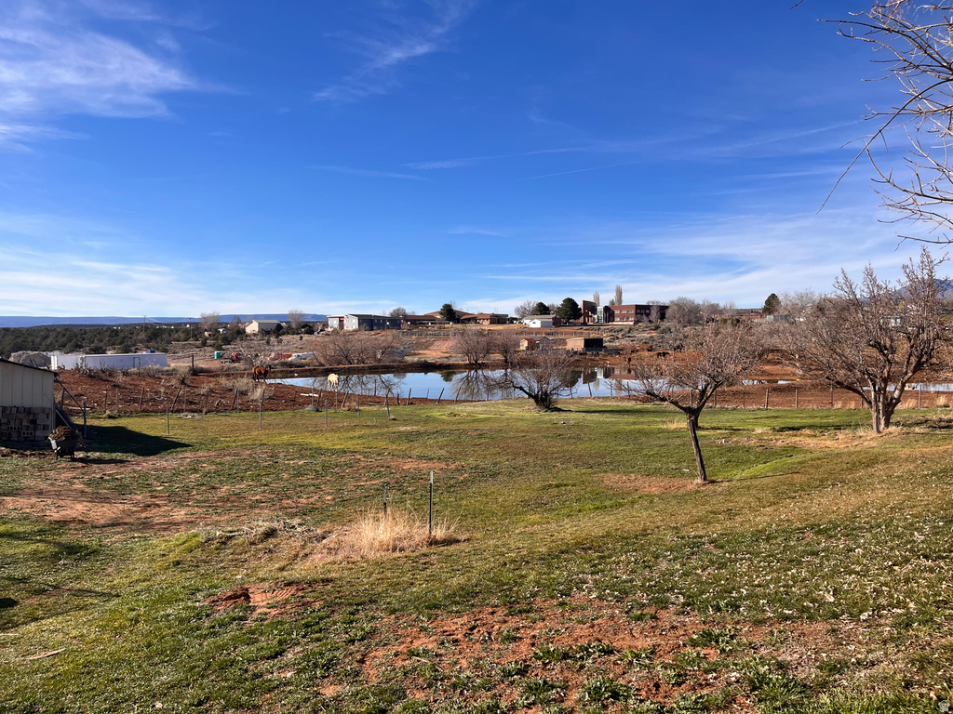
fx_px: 716
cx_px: 476
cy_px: 357
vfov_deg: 53.1
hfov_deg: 67.3
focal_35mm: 26
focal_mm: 5.1
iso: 50
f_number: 1.6
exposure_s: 1/3521
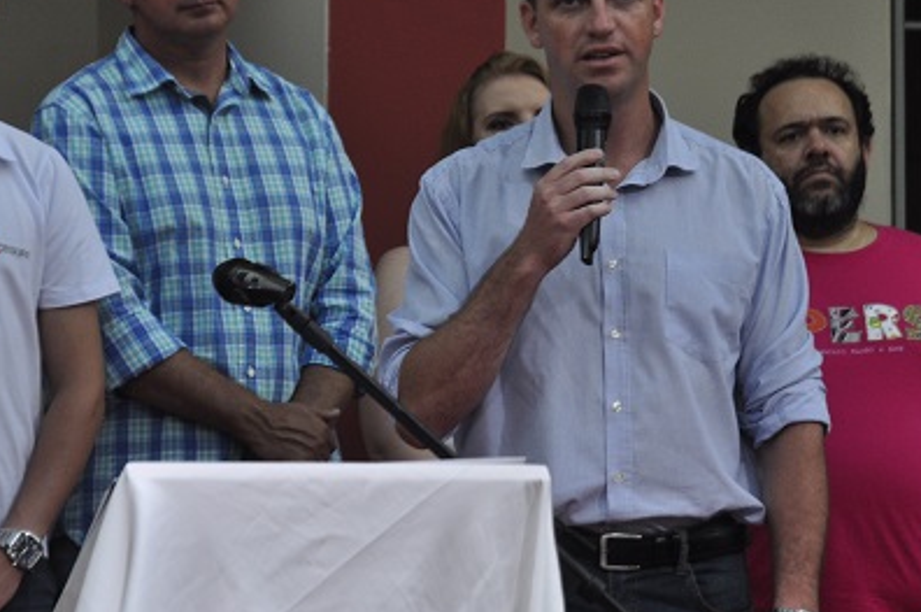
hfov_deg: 9.1
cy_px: 279
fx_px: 5800
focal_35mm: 227
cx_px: 561
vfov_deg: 6.0
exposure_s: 1/125
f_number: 5.6
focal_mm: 100
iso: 640
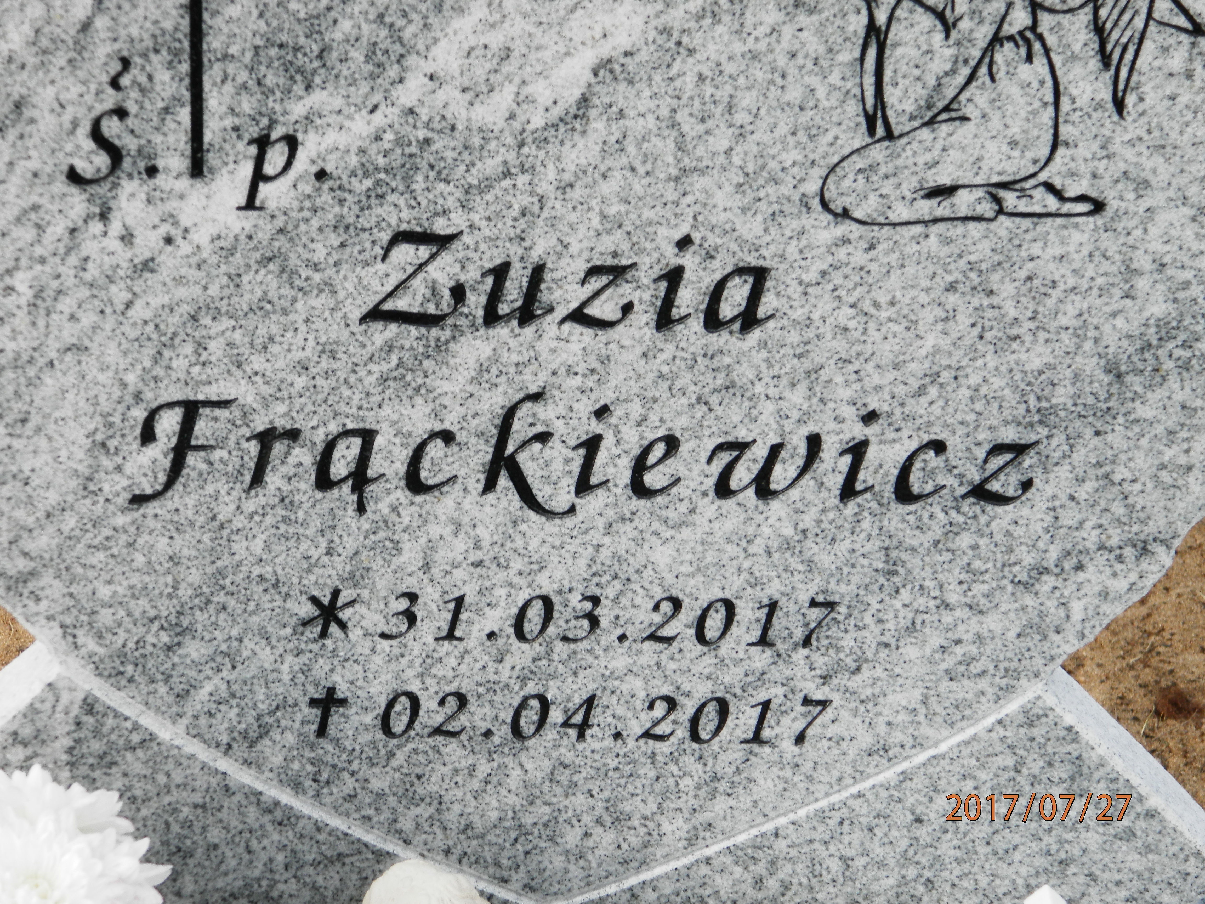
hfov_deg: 18.5
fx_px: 3690
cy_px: 452
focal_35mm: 106
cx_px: 602
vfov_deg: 14.0
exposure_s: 1/200
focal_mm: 19
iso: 80
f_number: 4.5
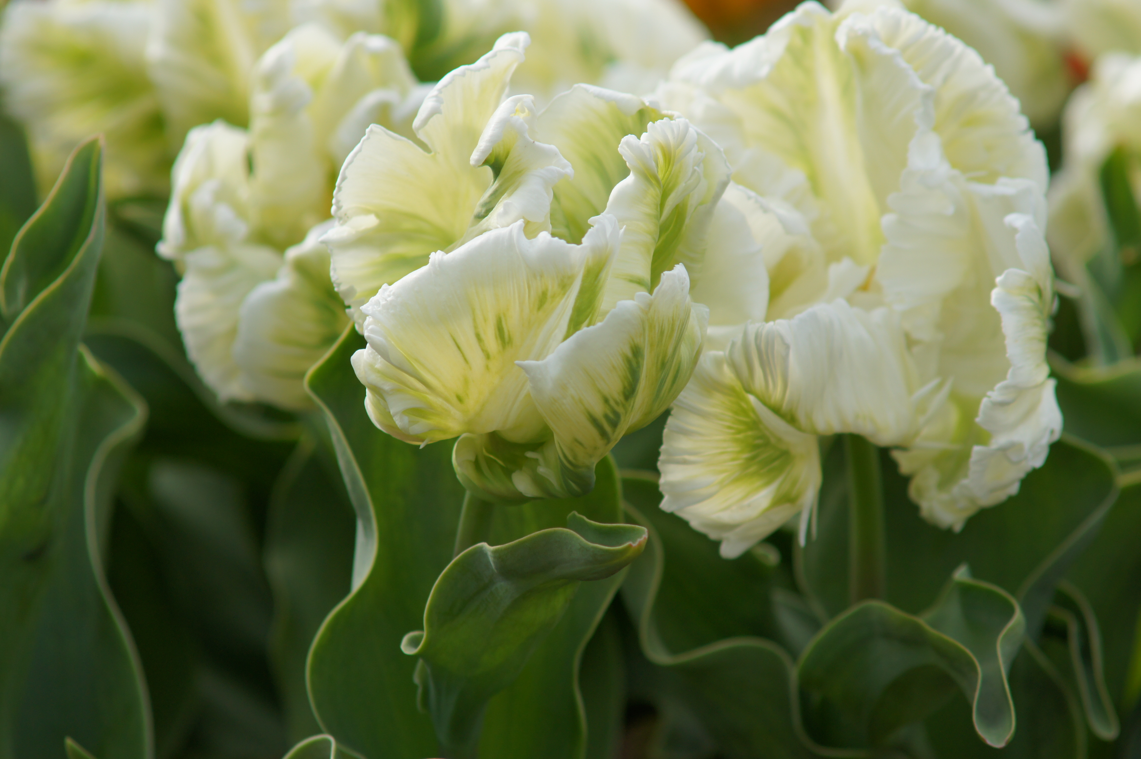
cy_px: 380
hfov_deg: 6.5
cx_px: 570
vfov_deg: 4.4
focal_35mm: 315
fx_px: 9978
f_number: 5.6
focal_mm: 210
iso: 200
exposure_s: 1/500
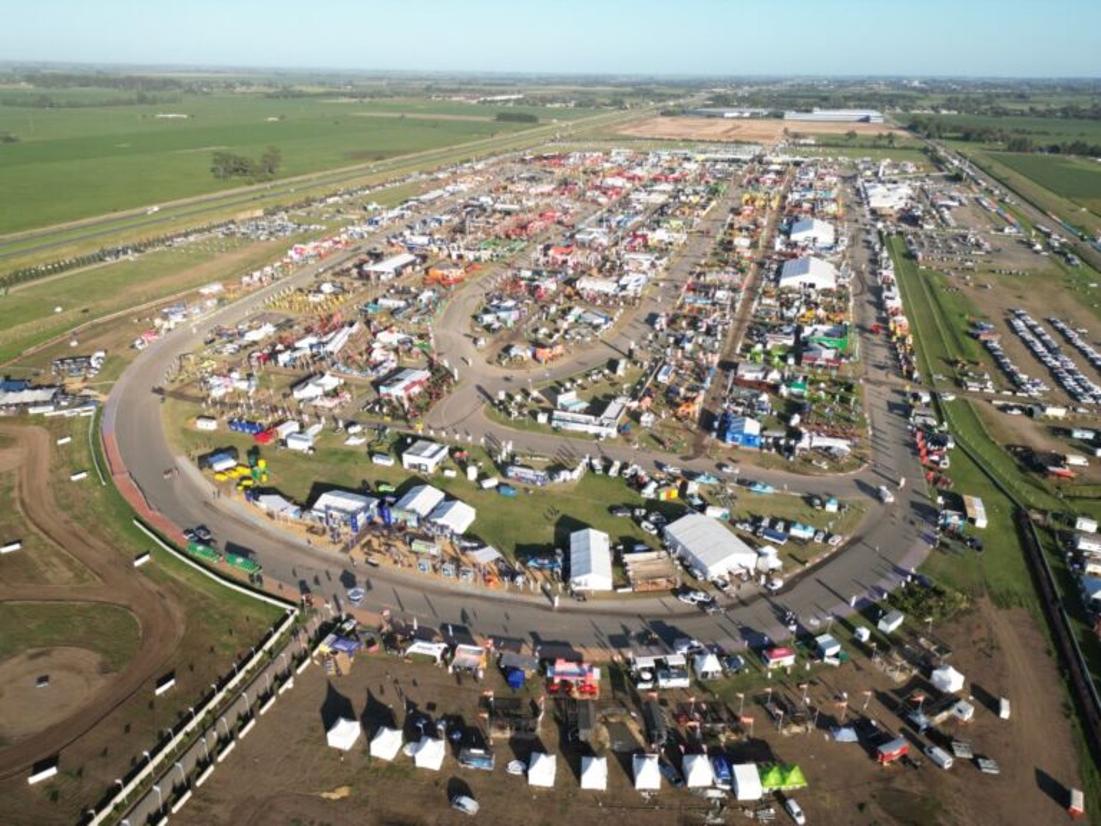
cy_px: 413
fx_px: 763
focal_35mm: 24
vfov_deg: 56.8
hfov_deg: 71.6
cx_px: 550
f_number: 1.7
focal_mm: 6.72
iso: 100
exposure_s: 1/1600
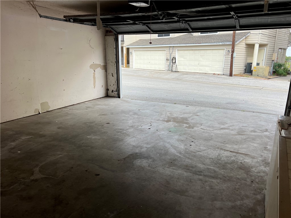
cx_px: 146
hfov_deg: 67.3
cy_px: 109
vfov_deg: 53.1
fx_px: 219
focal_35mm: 26
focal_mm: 5.7
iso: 50
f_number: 1.5
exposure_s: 1/982
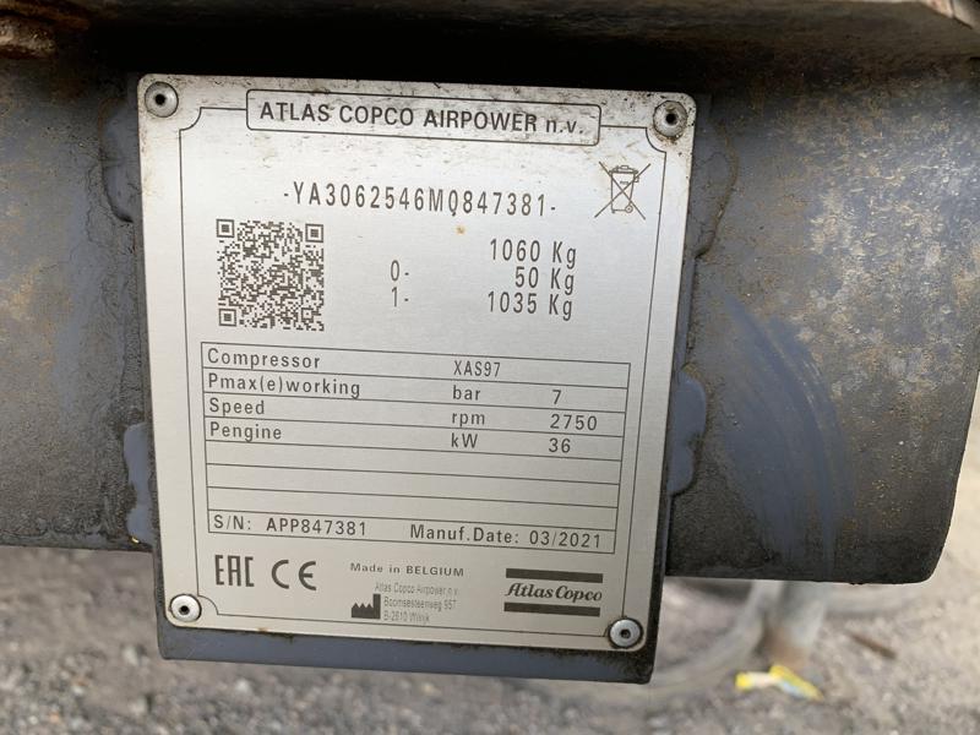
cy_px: 368
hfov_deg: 67.3
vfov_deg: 53.1
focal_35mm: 26
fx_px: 736
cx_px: 490
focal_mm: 4.25
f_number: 1.8
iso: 25
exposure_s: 1/301
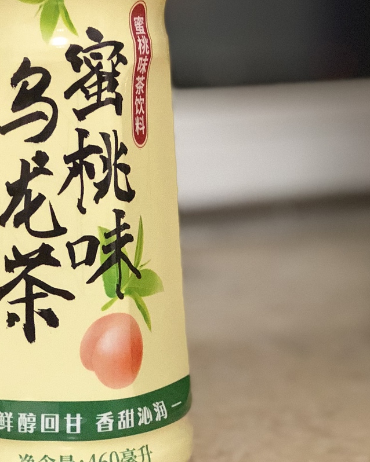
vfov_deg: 16.0
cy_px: 76
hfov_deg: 12.9
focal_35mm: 119
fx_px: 1630
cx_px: 89
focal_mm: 6.6
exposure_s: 1/50
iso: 1000
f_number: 2.8
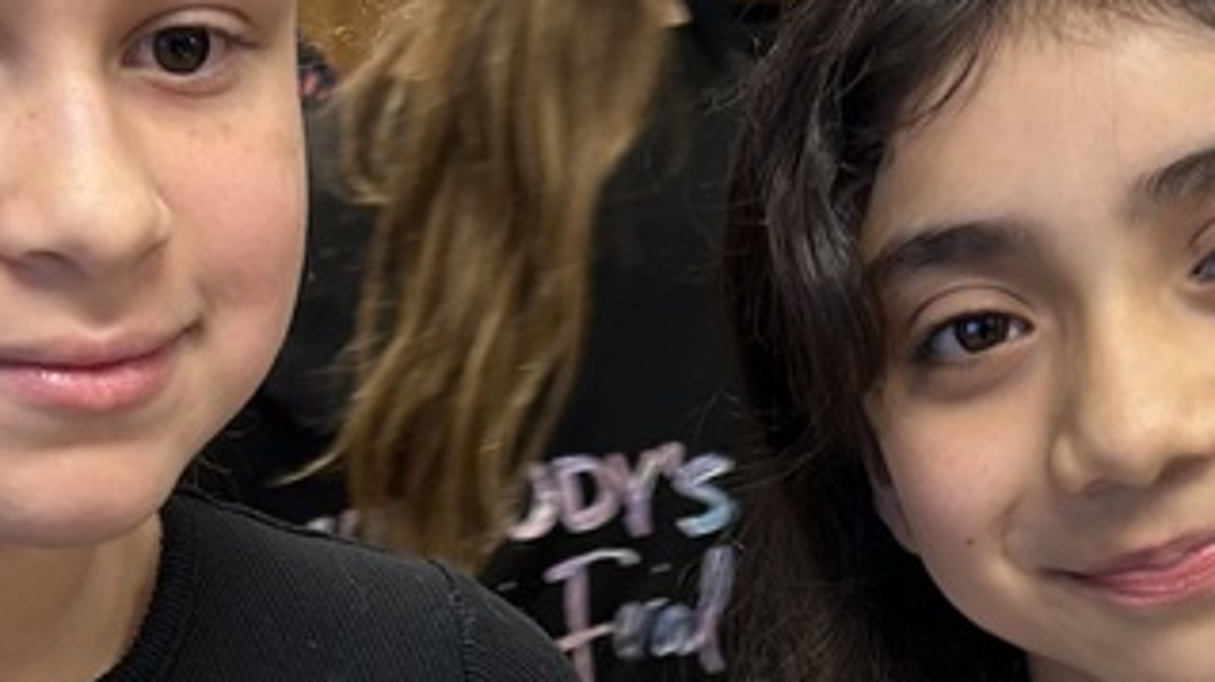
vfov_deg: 12.8
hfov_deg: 23.4
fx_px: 2930
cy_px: 880
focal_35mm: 91
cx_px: 663
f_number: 1.5
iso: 80
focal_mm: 5.7
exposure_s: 1/60
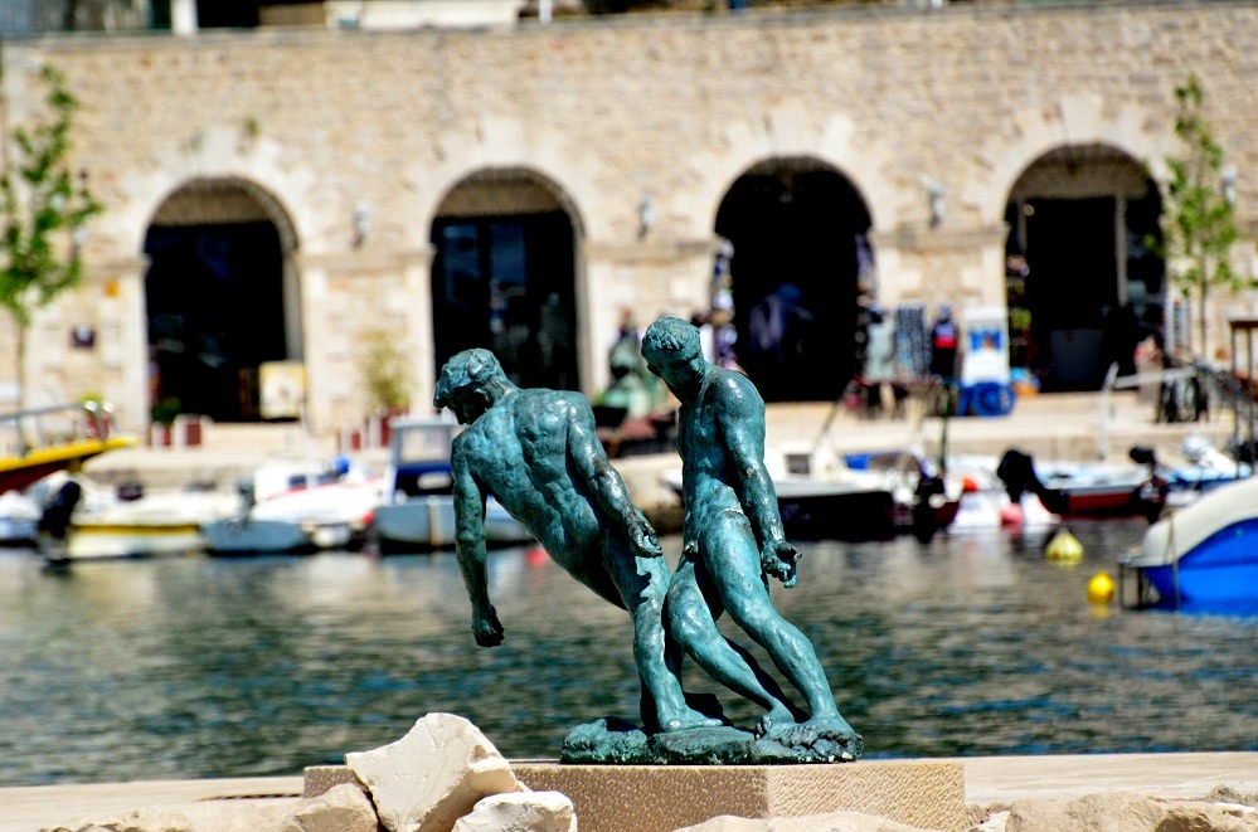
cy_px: 416
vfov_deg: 3.0
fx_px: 15688
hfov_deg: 4.6
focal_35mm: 450
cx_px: 629
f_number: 6.3
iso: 1800
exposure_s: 1/8000
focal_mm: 300
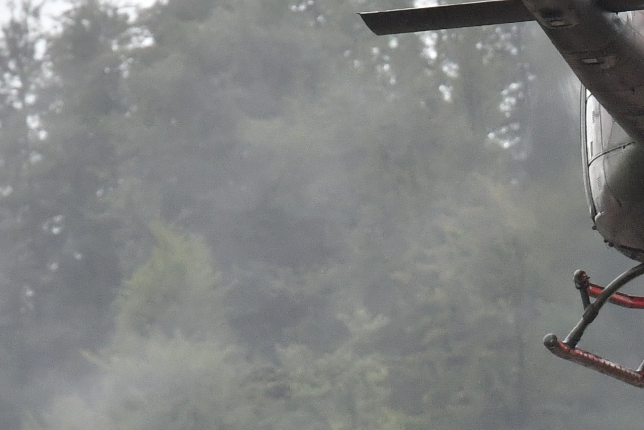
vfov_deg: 1.1
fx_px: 21737
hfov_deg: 1.7
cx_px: 1192
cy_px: 393
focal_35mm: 1215
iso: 800
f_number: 5
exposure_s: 1/400
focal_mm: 185
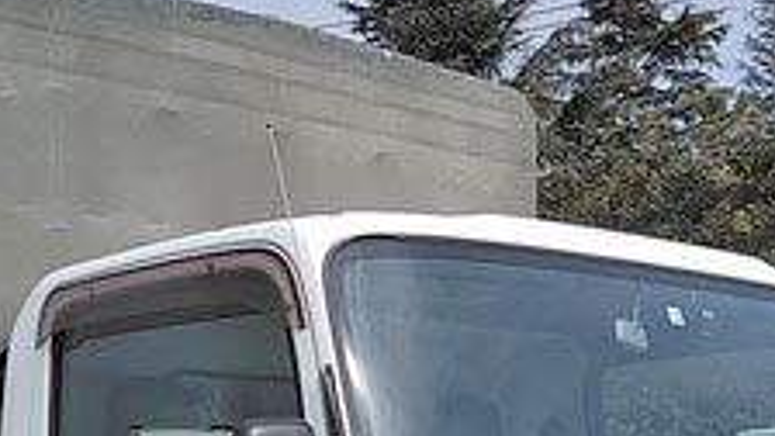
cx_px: 239
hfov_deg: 25.1
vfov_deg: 13.9
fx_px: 1726
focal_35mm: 84
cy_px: 554
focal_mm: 3.46
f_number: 2.2
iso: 60
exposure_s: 1/1538
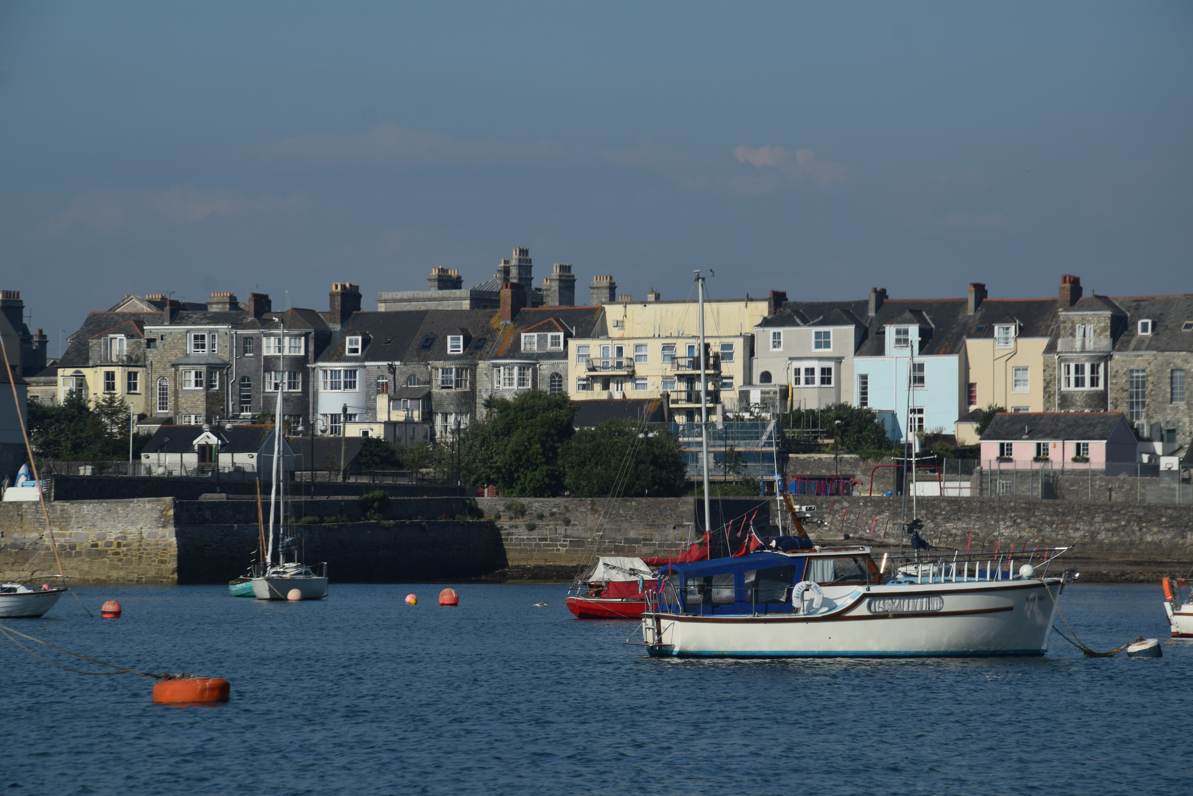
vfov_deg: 8.7
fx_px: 5220
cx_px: 596
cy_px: 398
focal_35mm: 158
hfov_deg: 13.0
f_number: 10
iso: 200
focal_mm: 105
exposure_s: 1/400
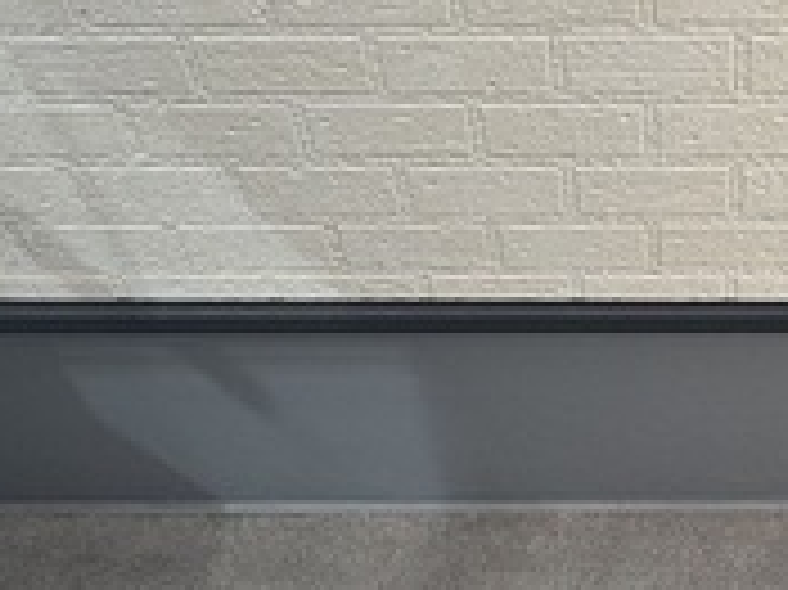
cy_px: 227
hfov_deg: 31.1
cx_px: 666
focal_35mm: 60
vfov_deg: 24.3
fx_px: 1365
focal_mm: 2.22
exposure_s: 1/596
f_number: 2.2
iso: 40
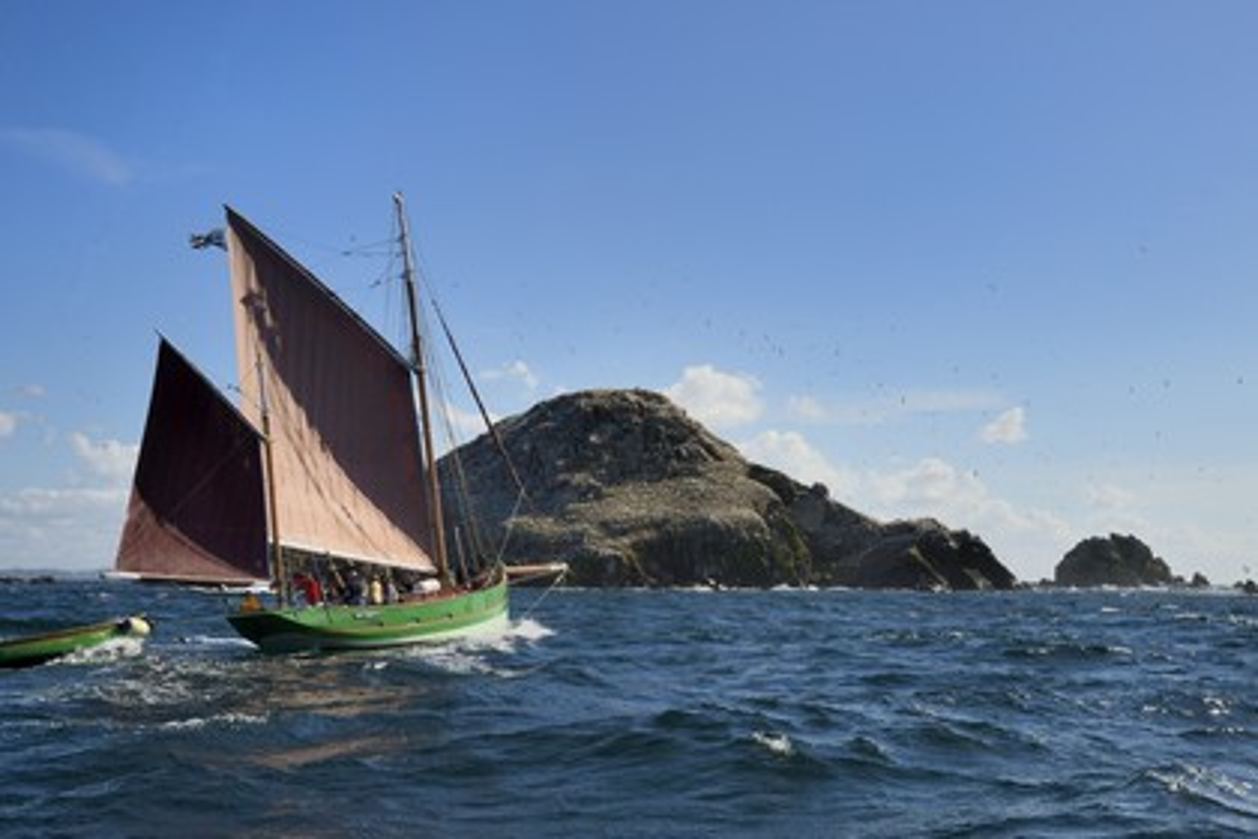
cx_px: 629
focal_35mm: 38
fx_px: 1328
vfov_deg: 35.1
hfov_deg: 50.7
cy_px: 420
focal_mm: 38
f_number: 16
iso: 800
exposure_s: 1/1250
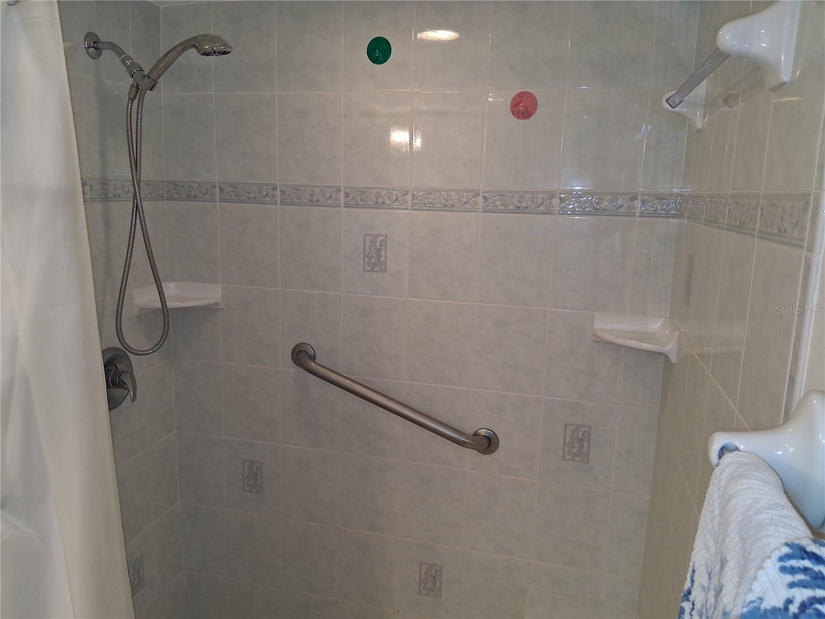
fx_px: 620
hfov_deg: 67.3
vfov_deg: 53.1
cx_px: 412
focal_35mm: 26
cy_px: 310
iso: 25
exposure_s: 1/100
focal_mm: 3.98
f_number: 1.8
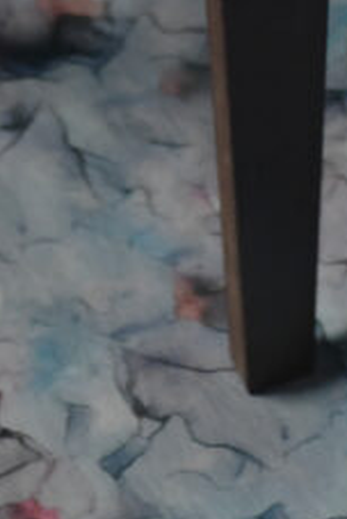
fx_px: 5650
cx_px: 171
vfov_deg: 5.2
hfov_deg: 3.5
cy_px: -492
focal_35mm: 392
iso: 2800
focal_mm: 66
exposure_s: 1/125
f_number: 5
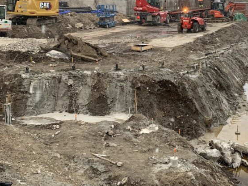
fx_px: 344
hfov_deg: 39.5
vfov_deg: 29.4
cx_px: 148
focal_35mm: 48
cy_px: 30
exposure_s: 1/211
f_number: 1.8
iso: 25
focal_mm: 4.25
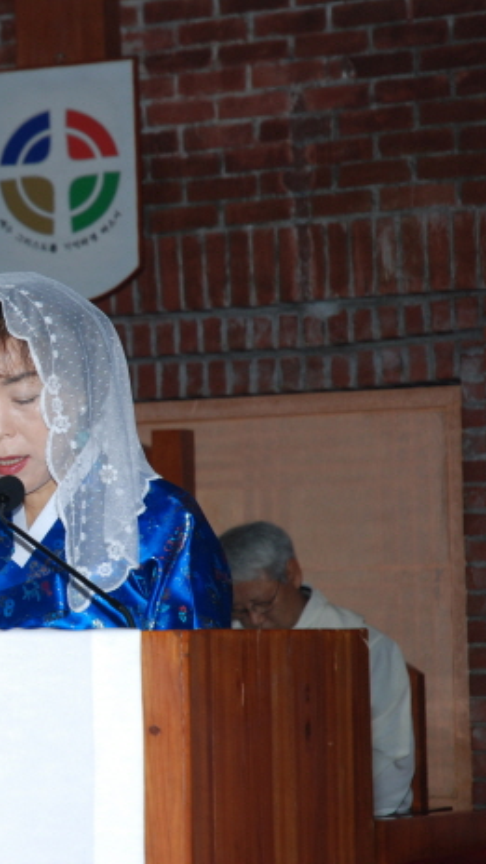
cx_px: -56
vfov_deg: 13.0
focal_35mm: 166
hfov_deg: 7.3
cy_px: 434
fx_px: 3803
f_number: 7.1
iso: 200
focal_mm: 70
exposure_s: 1/60
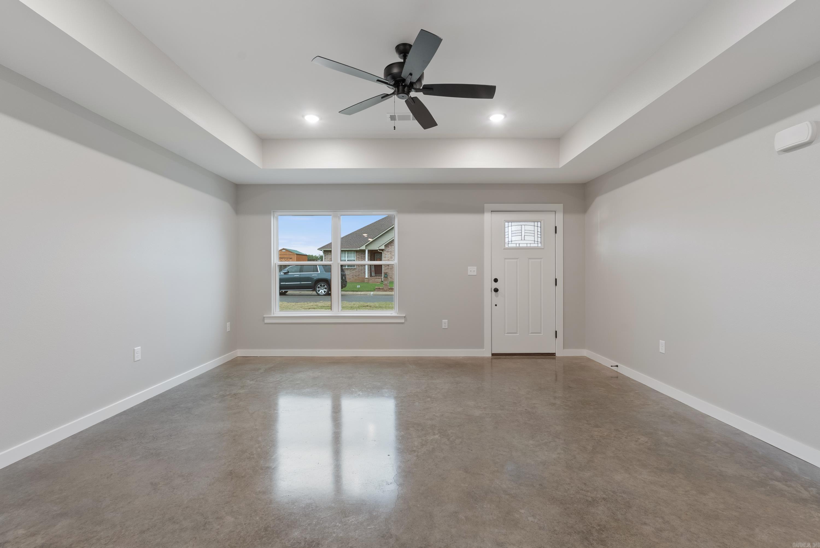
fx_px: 365
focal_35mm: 16
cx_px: 410
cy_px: 274
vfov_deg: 73.8
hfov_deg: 96.7
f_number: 9
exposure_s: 1/1.25
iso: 250
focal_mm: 16
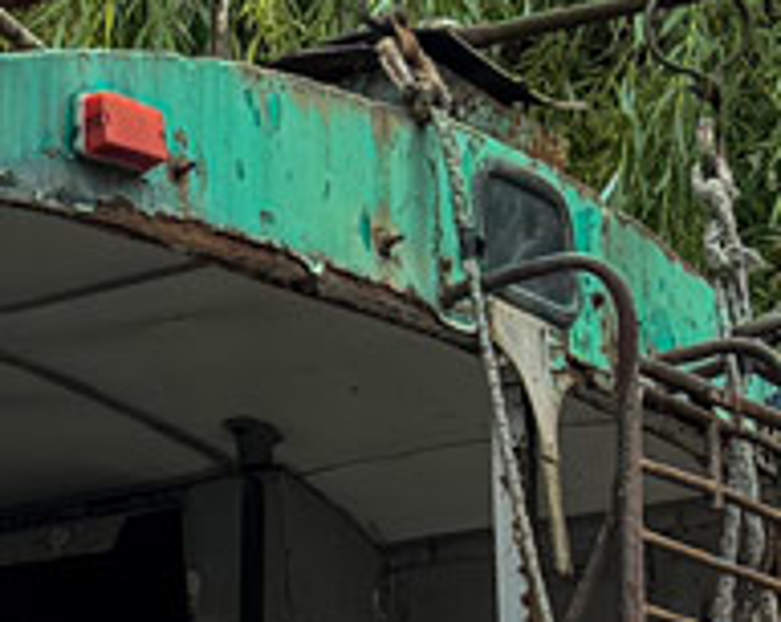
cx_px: -1123
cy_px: 1024
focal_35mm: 171
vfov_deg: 8.7
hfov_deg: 9.9
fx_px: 3947
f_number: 1.78
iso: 80
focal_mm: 6.76
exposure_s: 1/464
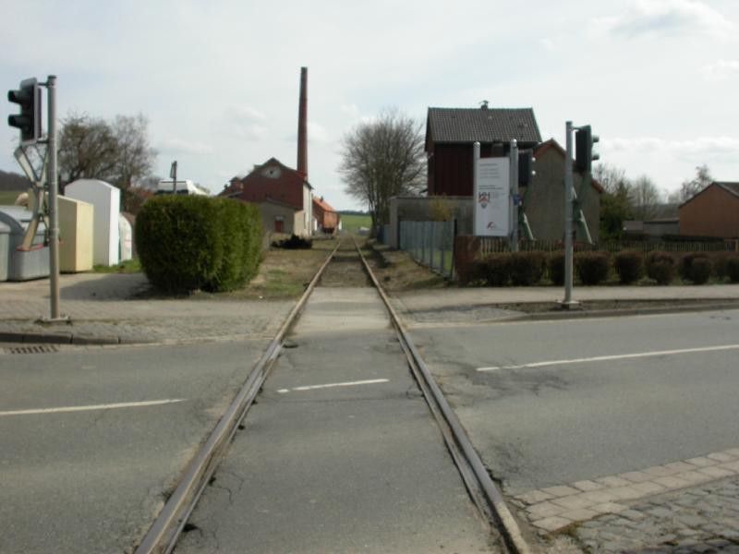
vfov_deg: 37.7
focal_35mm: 38
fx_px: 811
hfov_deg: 49.0
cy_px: 277
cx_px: 370
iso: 100
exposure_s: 1/741
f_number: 5.3
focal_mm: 7.85
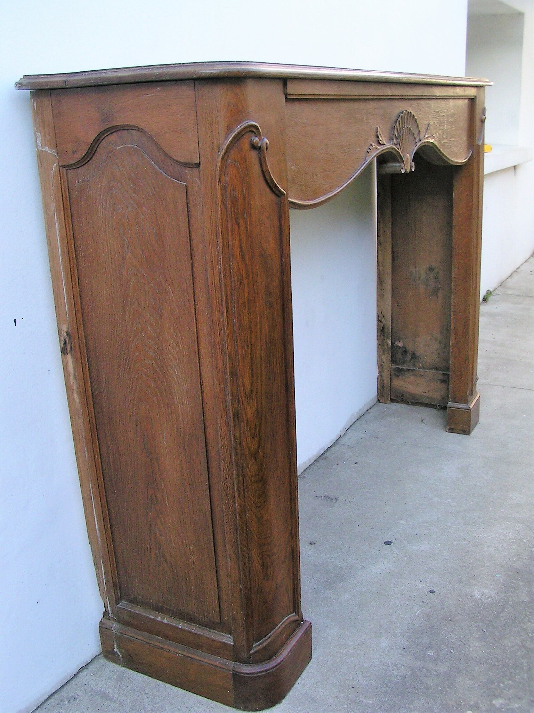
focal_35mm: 38
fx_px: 782
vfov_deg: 49.0
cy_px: 356
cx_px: 267
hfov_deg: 37.7
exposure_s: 1/50
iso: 80
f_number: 5.6
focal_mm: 5.8
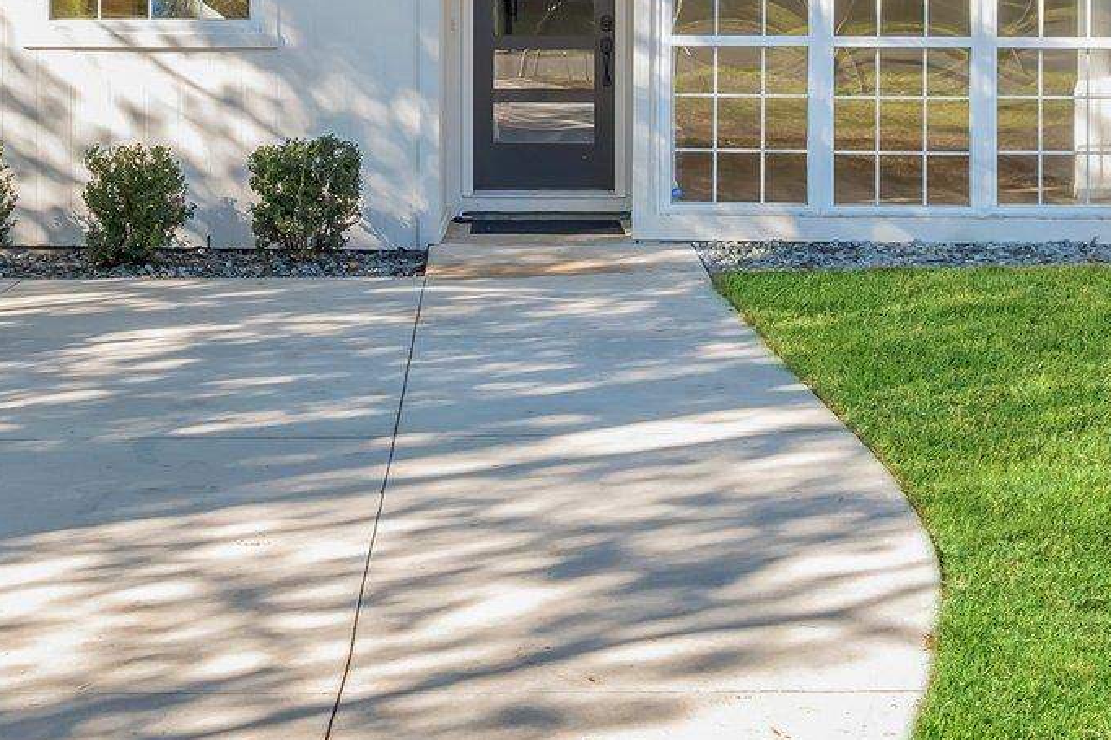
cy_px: -67
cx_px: 490
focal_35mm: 66
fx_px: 2036
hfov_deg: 30.5
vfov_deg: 19.7
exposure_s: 1/220
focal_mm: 14.5
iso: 250
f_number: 8
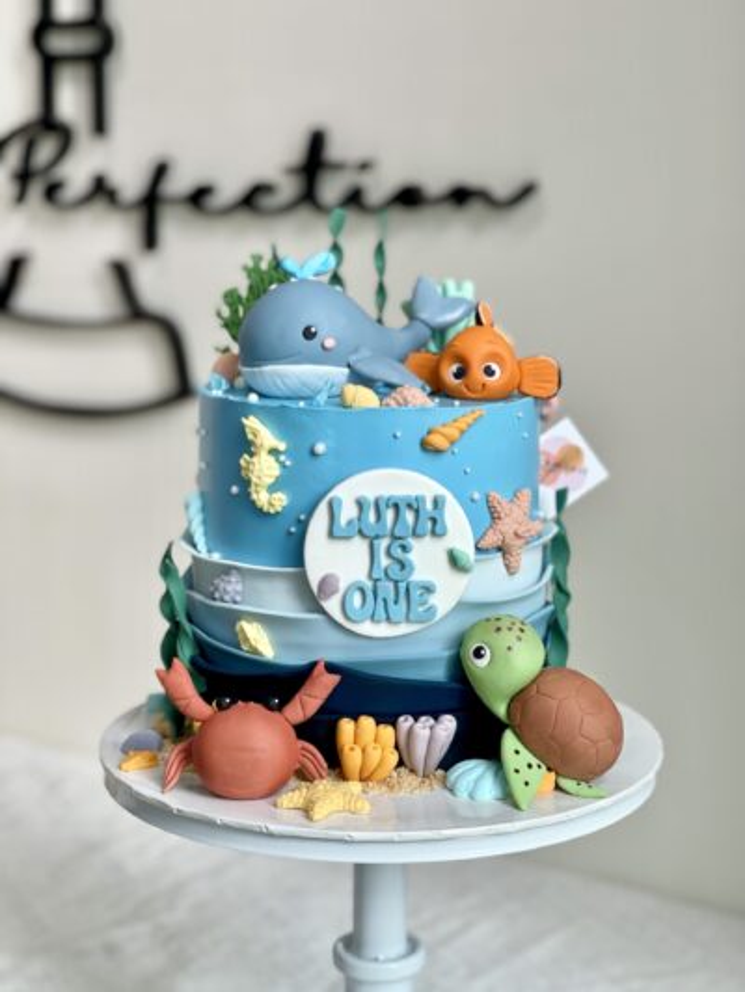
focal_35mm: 64
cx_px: 372
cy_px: 496
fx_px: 1836
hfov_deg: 22.9
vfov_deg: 30.3
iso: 25
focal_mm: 7.5
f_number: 2.2
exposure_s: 1/100
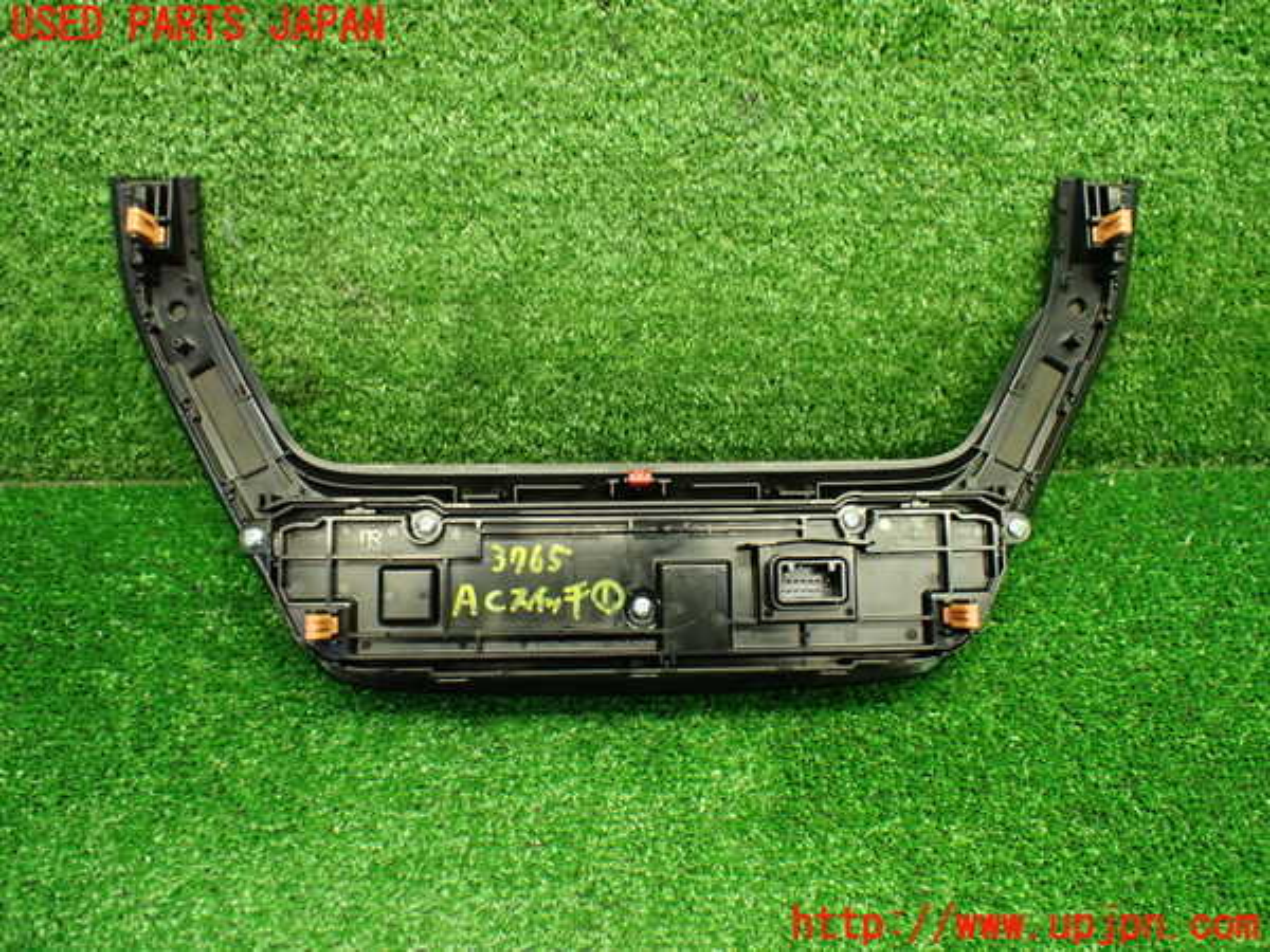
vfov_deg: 46.8
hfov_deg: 60.0
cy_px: 476
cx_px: 635
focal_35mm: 30
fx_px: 1101
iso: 800
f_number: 2.3
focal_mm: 5.4
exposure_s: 1/100
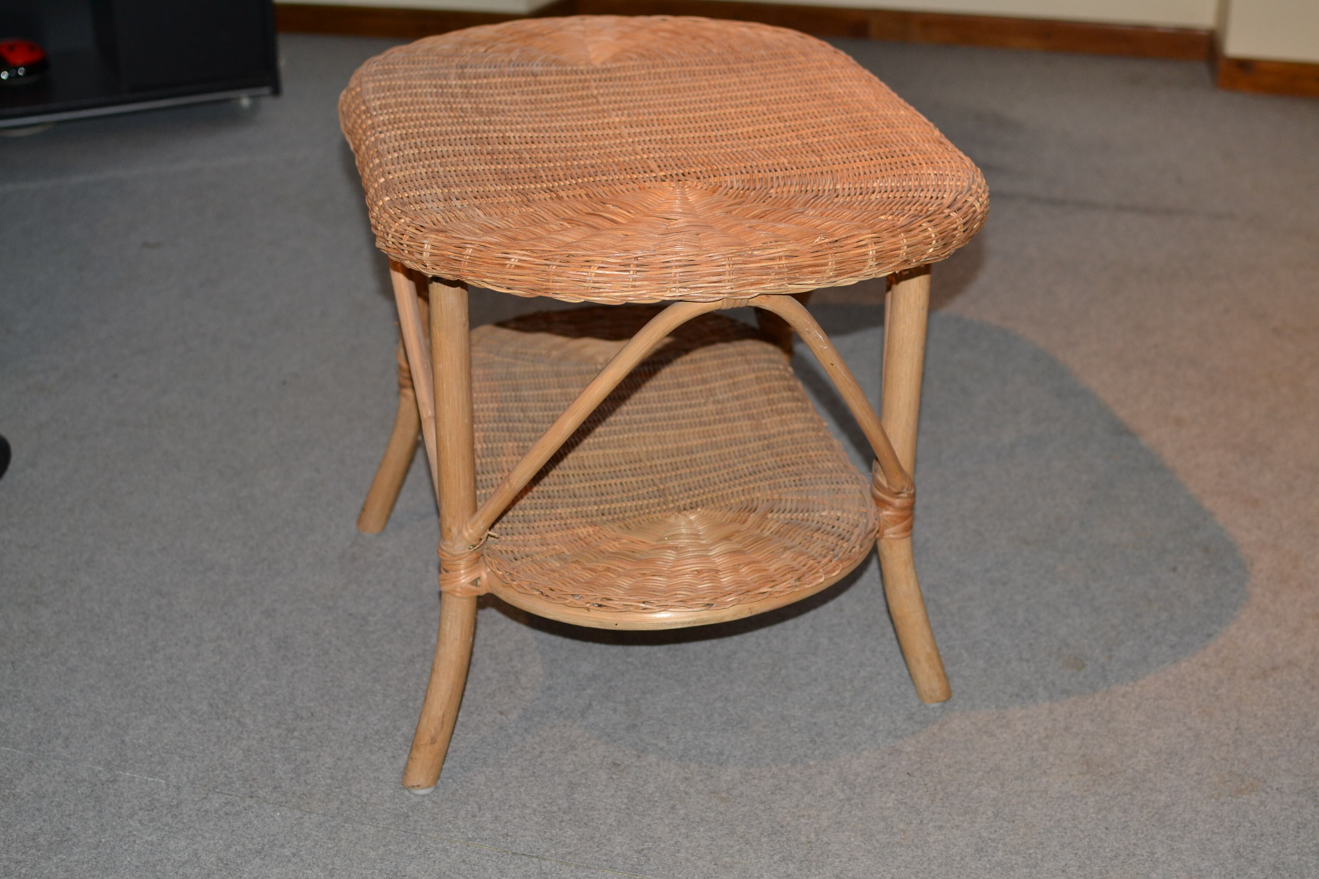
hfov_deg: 37.9
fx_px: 1923
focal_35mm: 52
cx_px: 660
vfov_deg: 25.8
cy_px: 440
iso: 400
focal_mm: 35
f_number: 3.5
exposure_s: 1/60
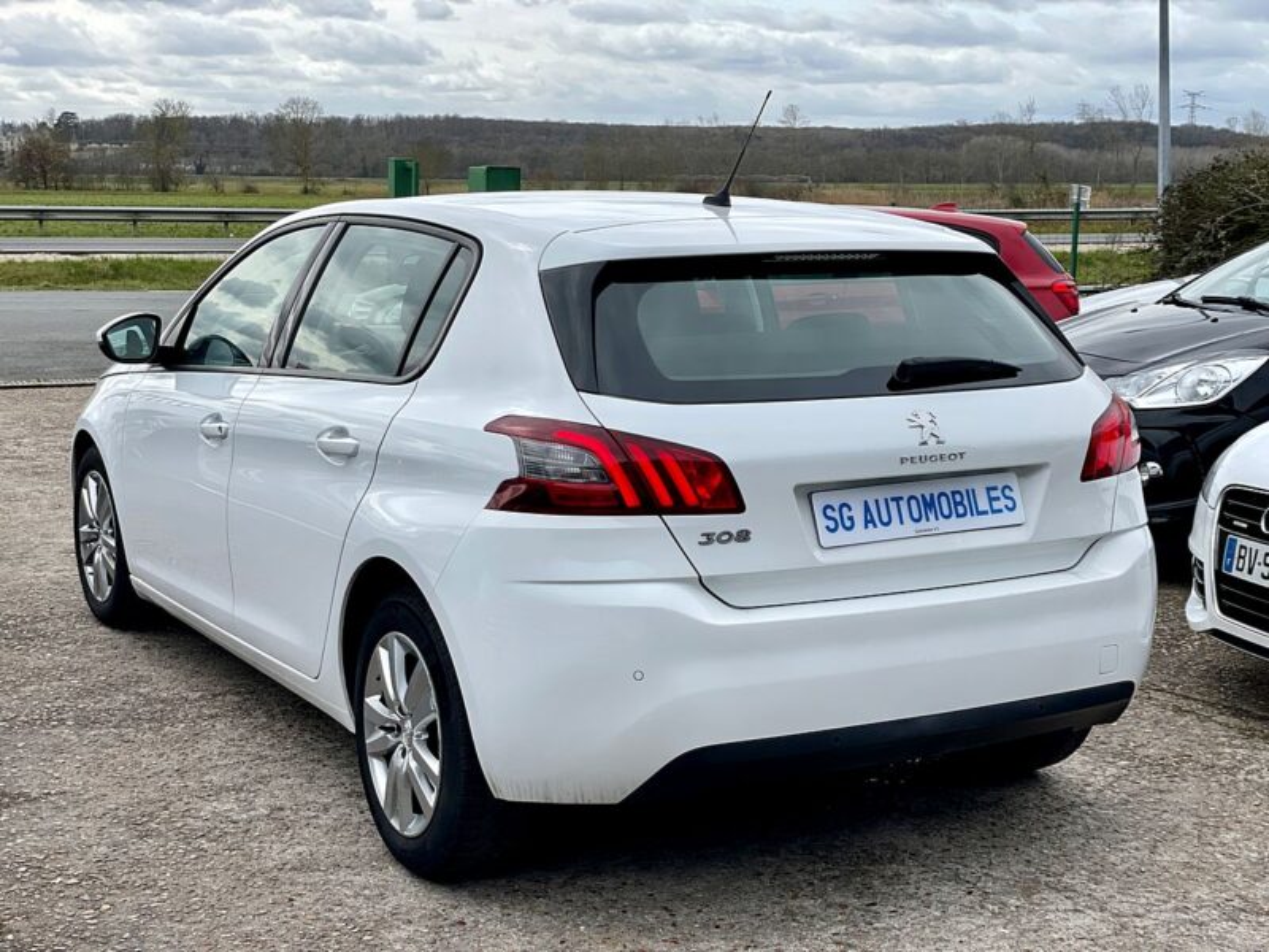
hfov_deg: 36.8
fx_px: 1906
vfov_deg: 28.0
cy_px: 476
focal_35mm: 52
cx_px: 634
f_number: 2
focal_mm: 6
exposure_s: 1/1776
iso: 32
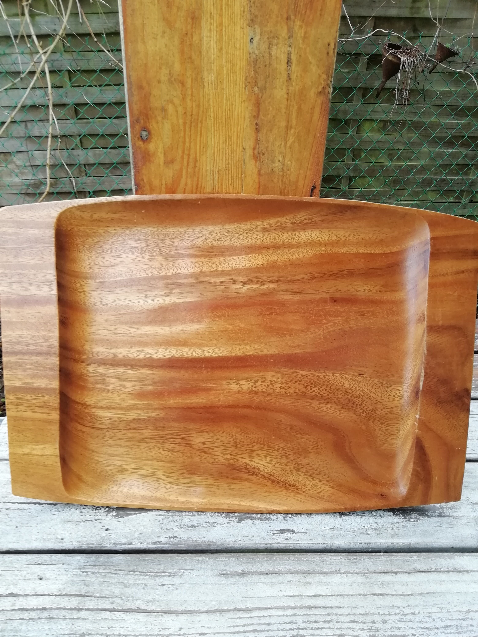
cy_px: 318
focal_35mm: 26
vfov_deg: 67.3
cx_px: 239
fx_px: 479
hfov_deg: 53.1
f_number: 2.2
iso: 64
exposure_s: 1/50
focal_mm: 3.21
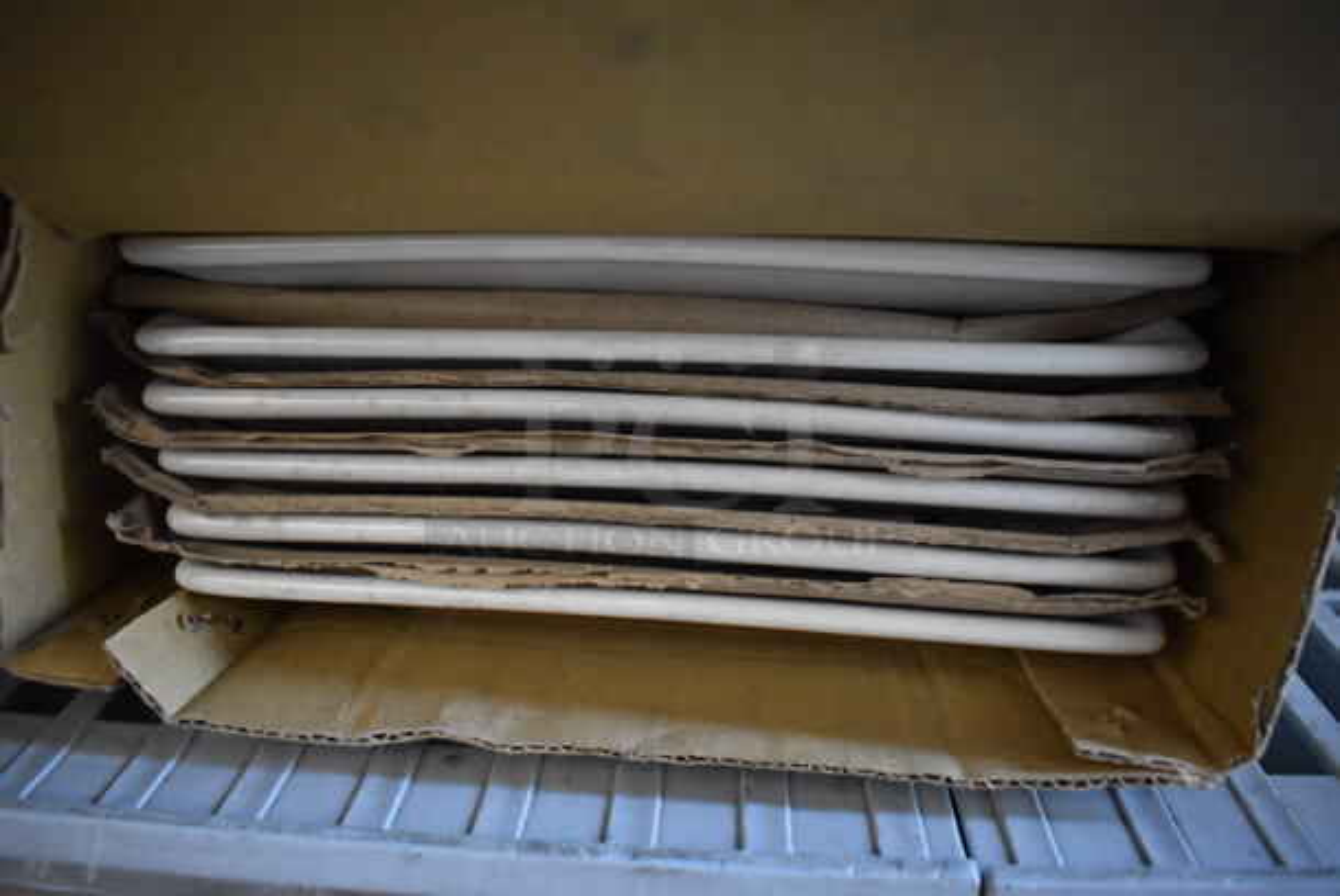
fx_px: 1006
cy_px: 448
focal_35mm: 27
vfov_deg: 48.0
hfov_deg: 67.3
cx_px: 670
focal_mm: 18
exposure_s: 1/60
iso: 3200
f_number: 4
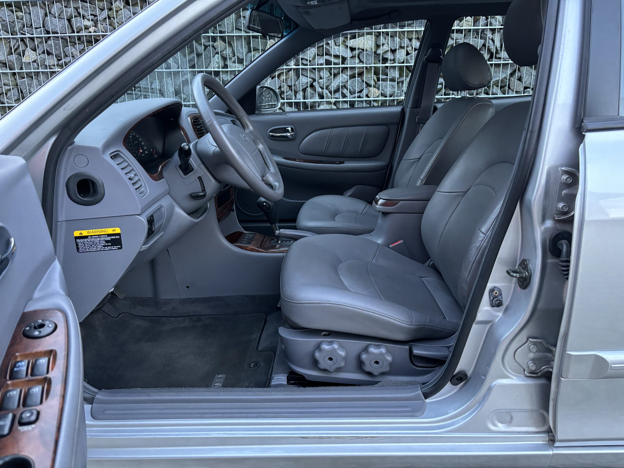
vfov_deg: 53.1
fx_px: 469
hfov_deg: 67.3
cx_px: 312
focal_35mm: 26
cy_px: 234
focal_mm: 5.96
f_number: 1.6
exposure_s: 1/60
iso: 320
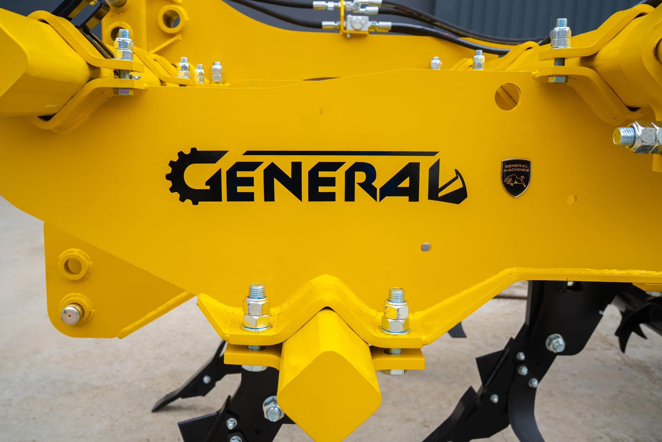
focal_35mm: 35
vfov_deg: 37.9
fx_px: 644
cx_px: 331
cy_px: 221
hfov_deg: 54.4
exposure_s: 1/400
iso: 320
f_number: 5.6
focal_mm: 35
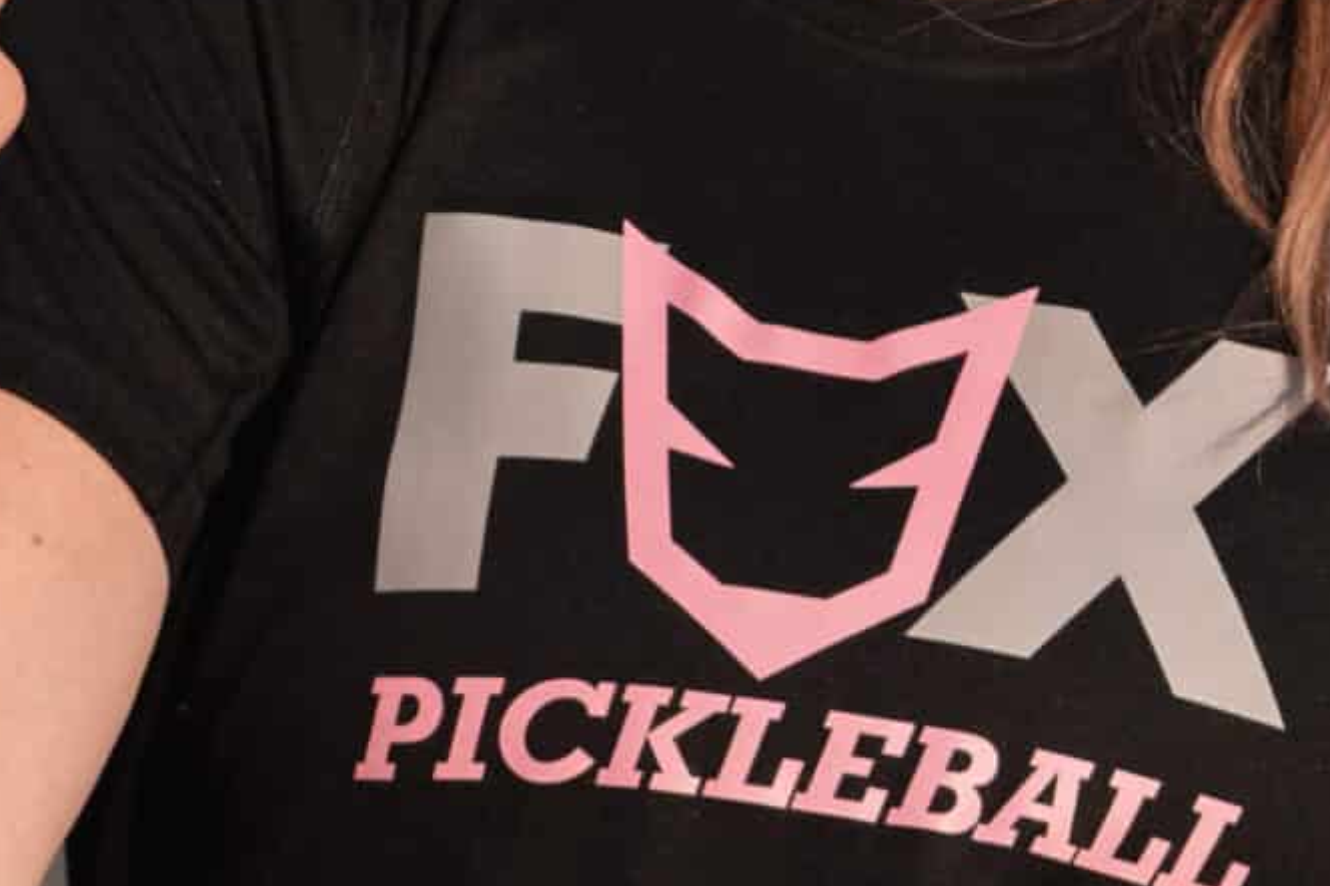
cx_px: 320
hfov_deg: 2.4
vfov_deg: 1.6
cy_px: 1447
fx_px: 32050
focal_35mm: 868
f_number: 6.3
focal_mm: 200
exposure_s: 1/2000
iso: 250
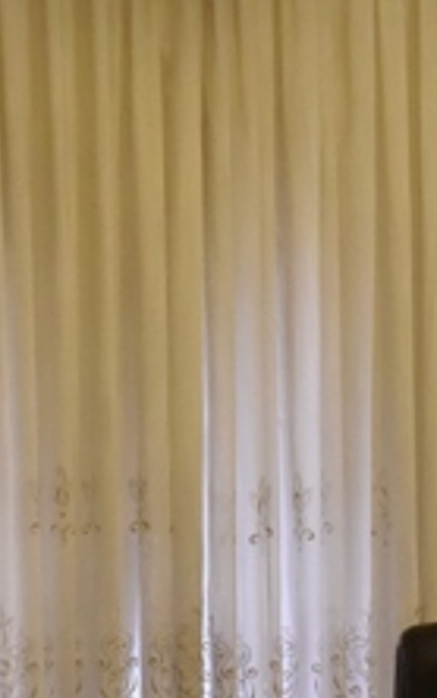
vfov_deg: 8.1
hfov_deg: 5.1
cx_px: 453
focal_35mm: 259
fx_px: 4929
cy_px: 684
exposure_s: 1/200
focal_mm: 55
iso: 3200
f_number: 7.1
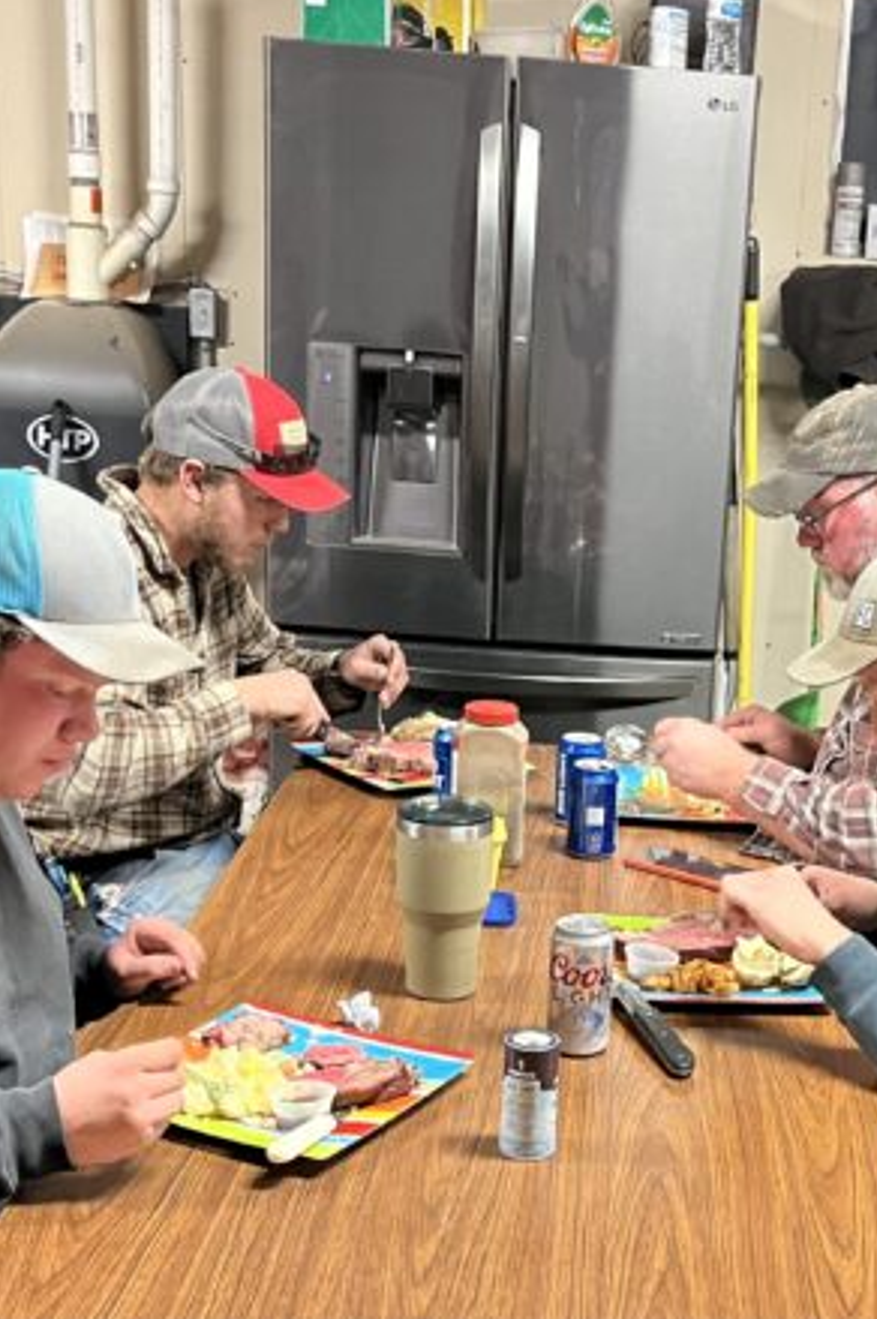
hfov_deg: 35.8
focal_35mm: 37
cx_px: 366
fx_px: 1354
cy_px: 646
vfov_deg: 51.9
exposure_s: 1/60
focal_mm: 5.1
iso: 400
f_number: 1.6
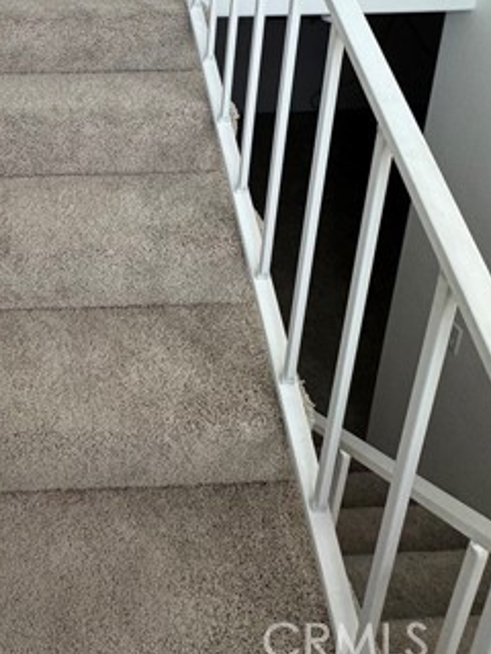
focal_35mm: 28
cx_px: 41
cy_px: 16
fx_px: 530
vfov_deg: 52.1
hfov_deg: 44.8
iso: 80
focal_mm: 2.22
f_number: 2.2
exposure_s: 1/99
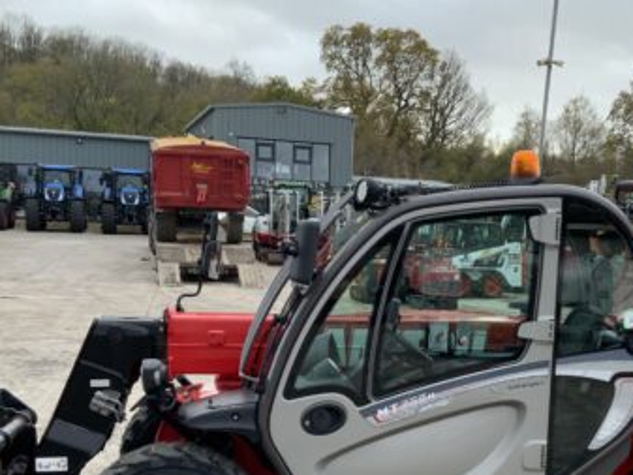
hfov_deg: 34.8
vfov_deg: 26.1
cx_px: 389
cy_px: 375
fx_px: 1006
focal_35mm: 55
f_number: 1.8
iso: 32
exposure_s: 1/122
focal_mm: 3
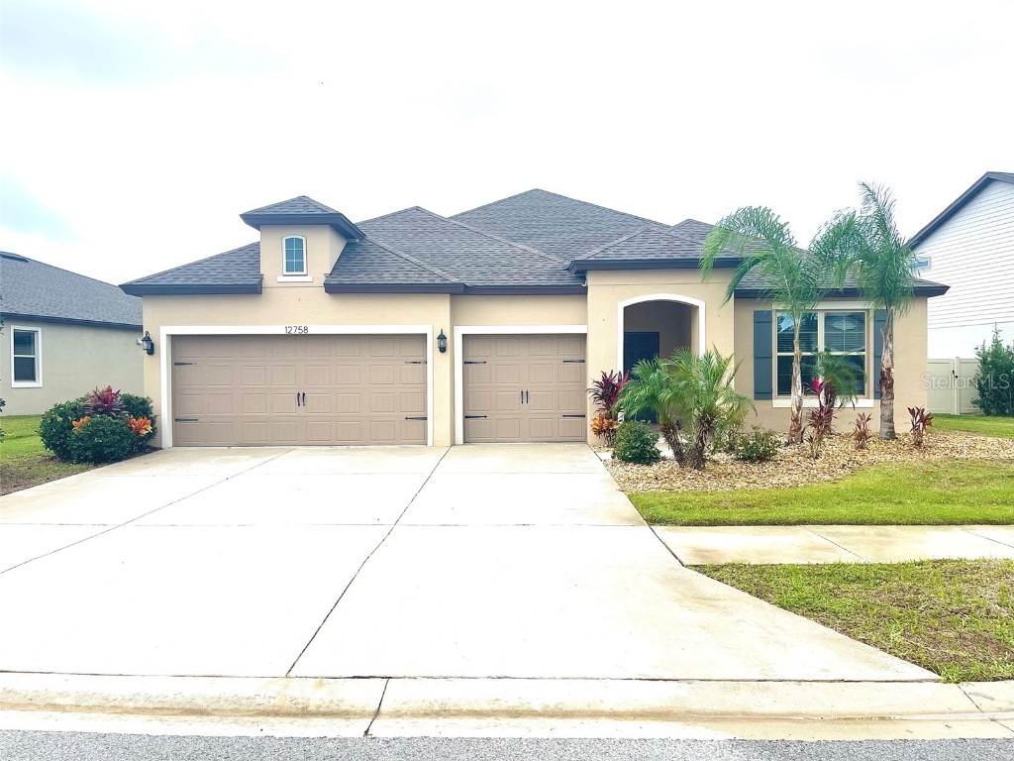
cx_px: 507
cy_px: 380
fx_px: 762
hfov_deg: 67.3
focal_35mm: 26
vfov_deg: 53.1
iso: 32
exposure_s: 1/2786
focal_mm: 5.1
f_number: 1.6
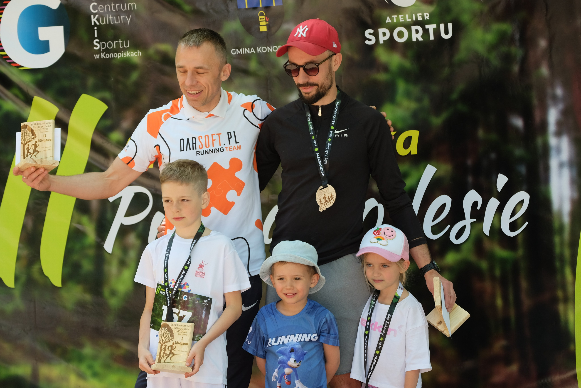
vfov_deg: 9.1
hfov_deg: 13.7
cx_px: 290
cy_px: 194
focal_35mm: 150
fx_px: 2421
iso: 400
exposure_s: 1/150
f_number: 5.6
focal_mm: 100
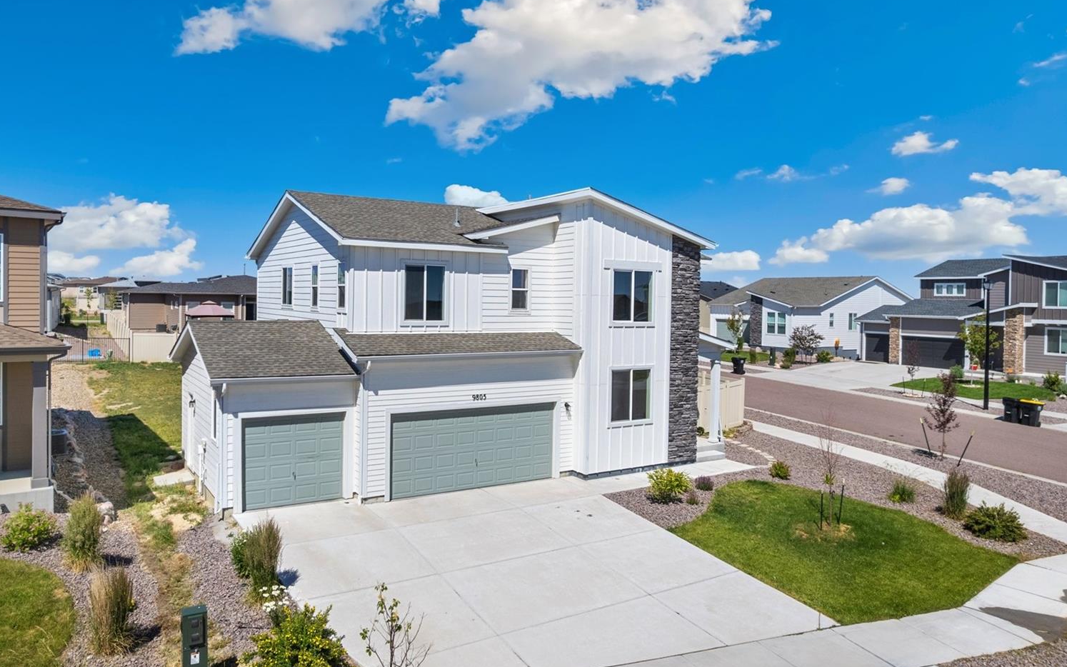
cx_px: 509
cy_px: 312
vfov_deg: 51.0
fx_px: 698
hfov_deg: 74.7
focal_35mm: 24
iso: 100
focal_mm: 8.38
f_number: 2.8
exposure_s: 1/4000
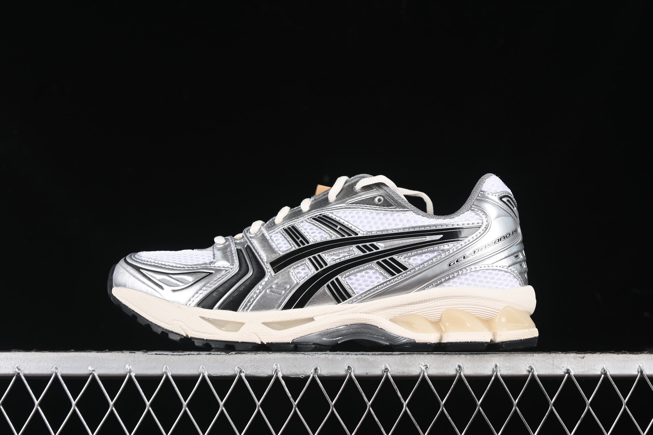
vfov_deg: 18.2
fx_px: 1360
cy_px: 218
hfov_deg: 27.0
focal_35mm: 75
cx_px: 326
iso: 160
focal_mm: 50
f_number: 7.1
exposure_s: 1/60
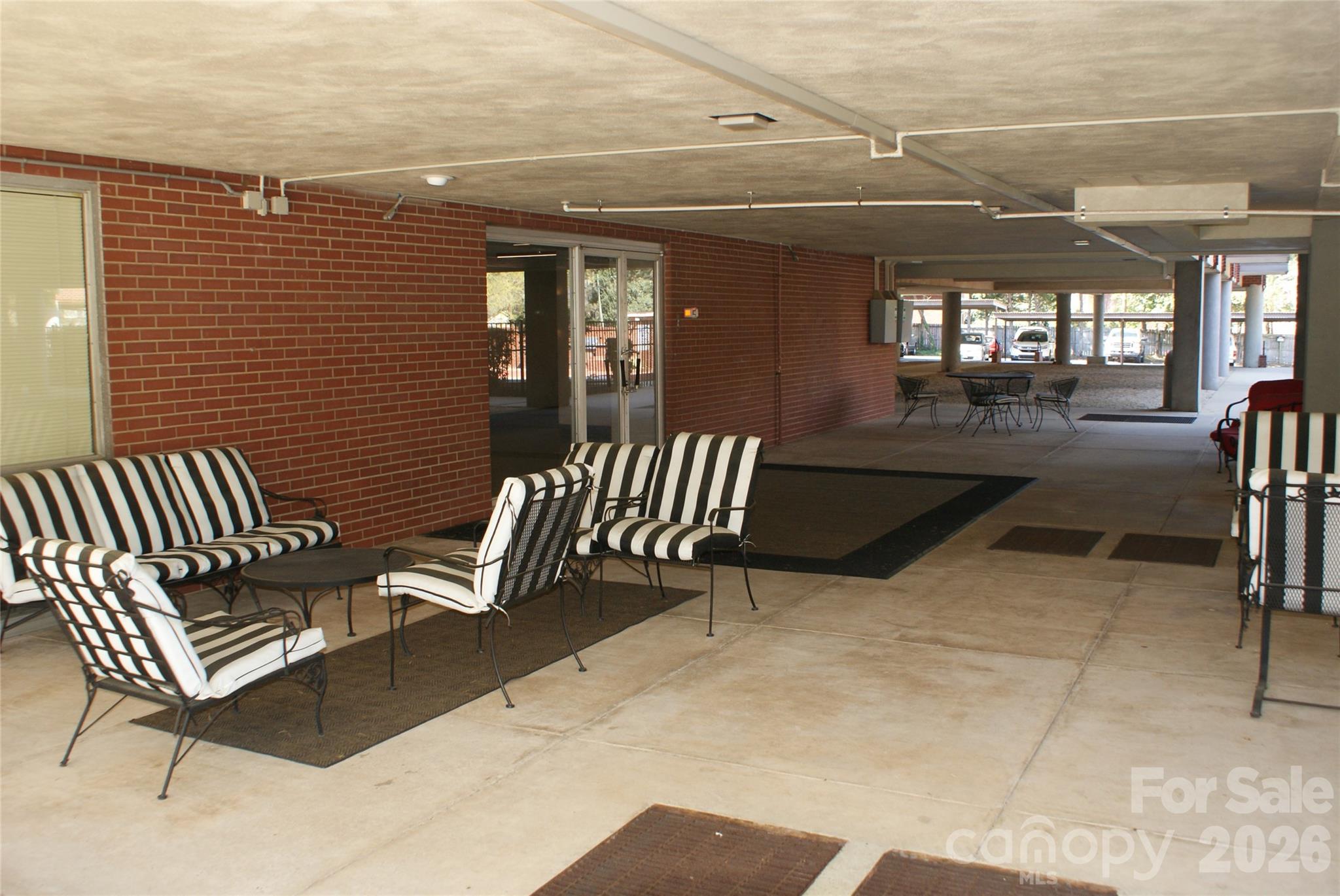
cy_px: 448
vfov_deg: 43.7
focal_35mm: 30
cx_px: 670
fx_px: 1118
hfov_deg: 61.9
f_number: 5.6
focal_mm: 20
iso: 400
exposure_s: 1/80
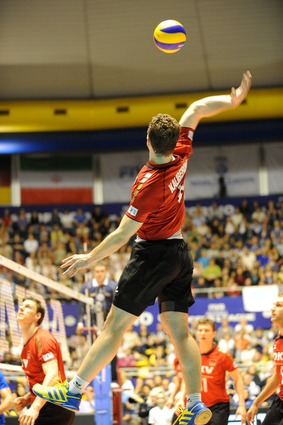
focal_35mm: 105
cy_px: 212
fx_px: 1239
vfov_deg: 19.5
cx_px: 142
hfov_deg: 13.0
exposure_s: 1/400
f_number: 2.8
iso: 3200
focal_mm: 105
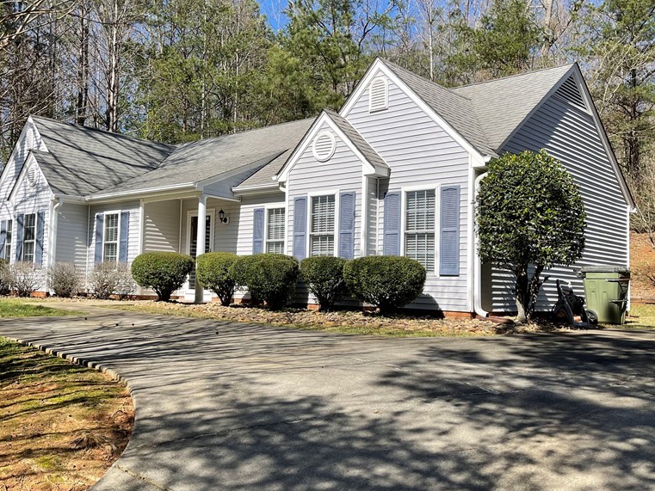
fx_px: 662
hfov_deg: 52.1
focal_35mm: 35
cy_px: 245
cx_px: 252
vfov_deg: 40.7
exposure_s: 1/2336
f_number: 1.6
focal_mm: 5.1
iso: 32
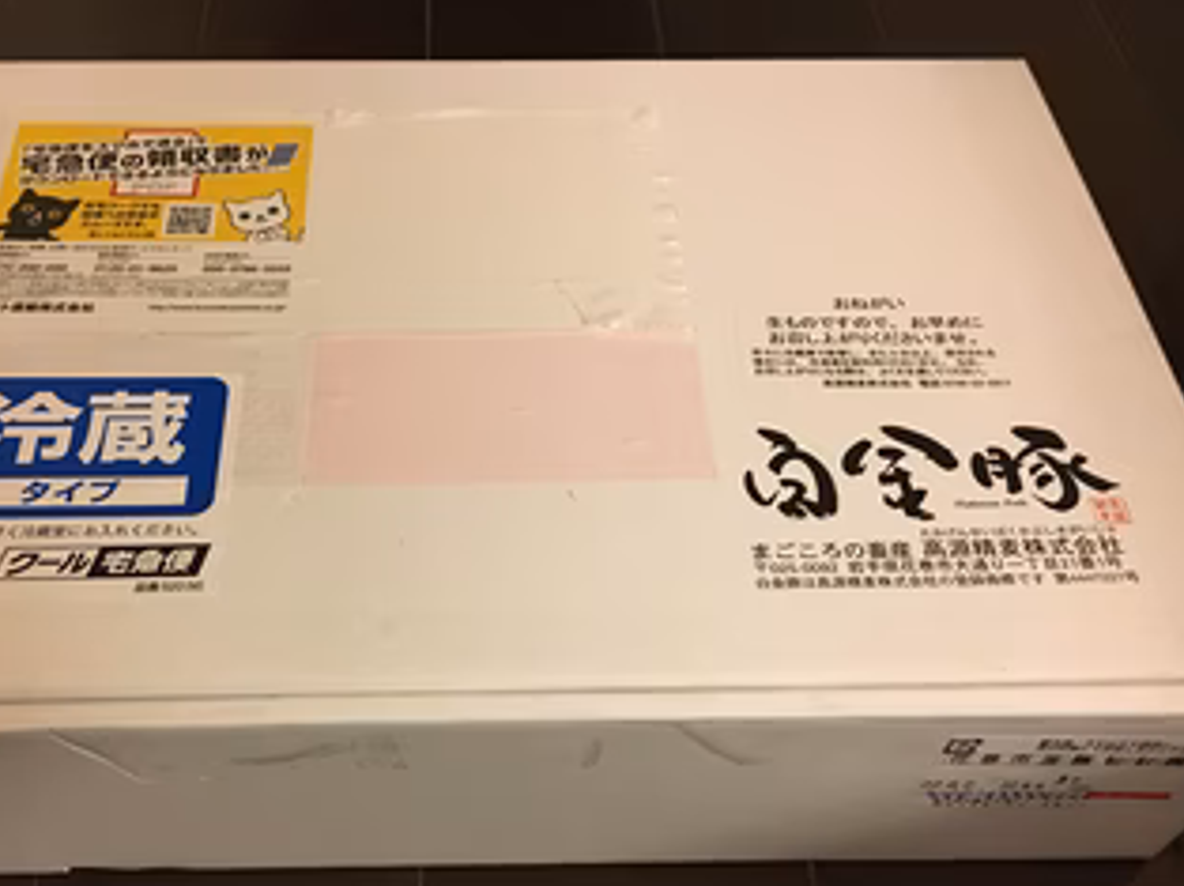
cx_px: 502
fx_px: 1265
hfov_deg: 50.0
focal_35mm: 37
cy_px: 543
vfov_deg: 38.4
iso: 80
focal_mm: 4.15
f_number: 2.2
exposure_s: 1/10
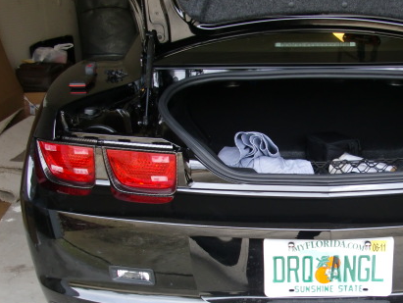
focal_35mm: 56
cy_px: 216
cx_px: 311
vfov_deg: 25.9
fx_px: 653
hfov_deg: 33.5
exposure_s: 1/60
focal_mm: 6.3
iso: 125
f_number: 2.8
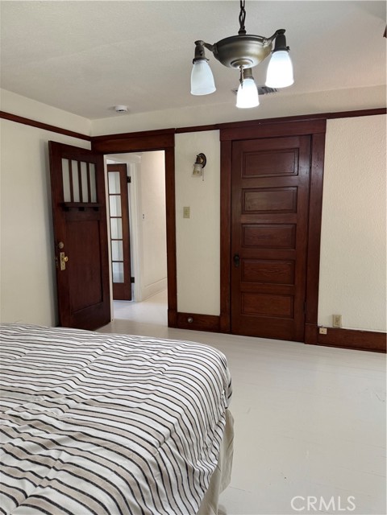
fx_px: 358
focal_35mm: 24
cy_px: 258
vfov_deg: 71.6
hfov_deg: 56.8
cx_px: 194
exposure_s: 1/60
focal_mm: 6.76
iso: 200
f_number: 1.78
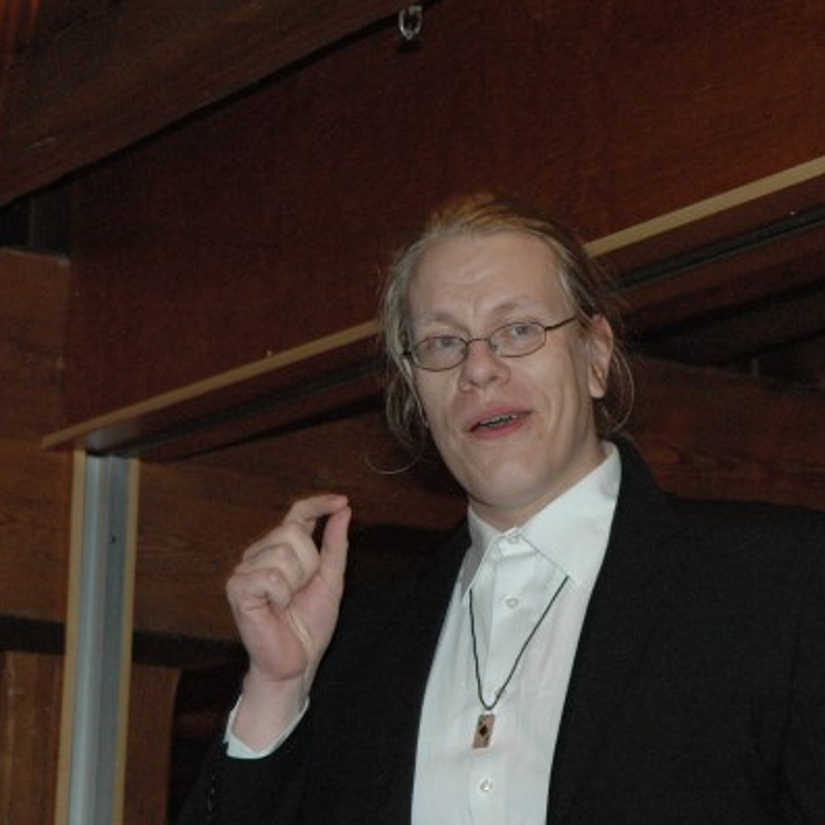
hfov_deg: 13.9
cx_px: 472
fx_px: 3388
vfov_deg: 13.9
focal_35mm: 126
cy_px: 411
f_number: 7.1
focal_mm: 65
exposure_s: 1/60
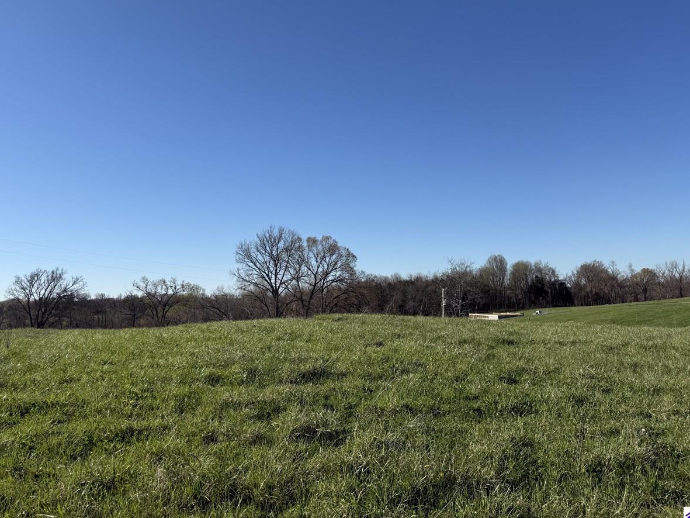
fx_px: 518
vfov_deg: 53.1
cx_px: 356
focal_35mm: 26
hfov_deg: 67.3
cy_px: 250
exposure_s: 1/5714
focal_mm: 6.76
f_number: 1.78
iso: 80
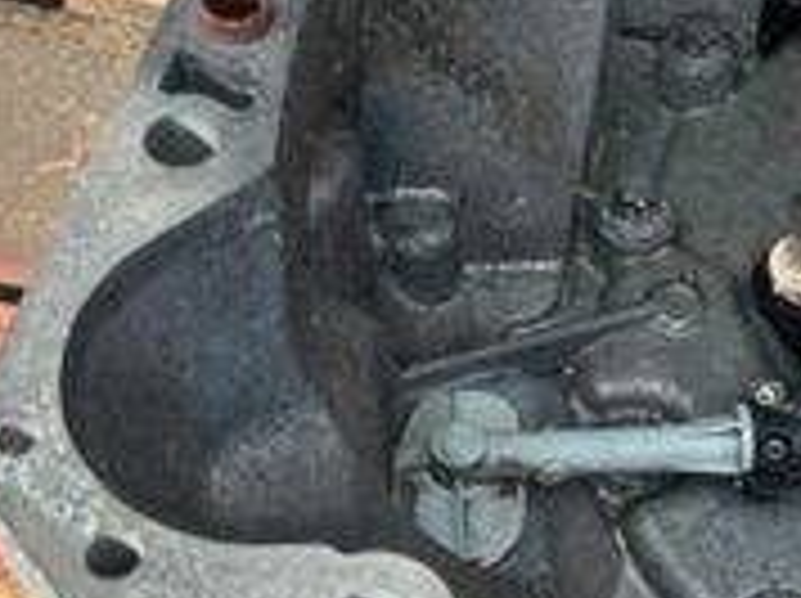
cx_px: 936
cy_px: 202
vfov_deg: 18.1
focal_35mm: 81
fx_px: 1872
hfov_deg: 22.4
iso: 80
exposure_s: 1/879
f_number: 1.78
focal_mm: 6.86
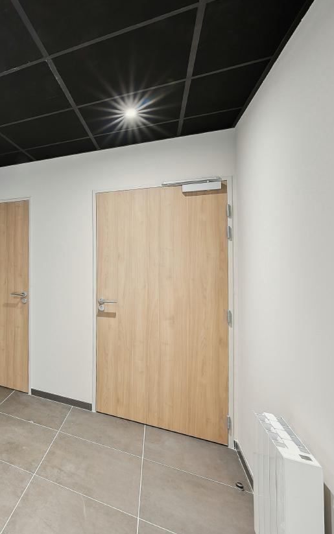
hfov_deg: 43.7
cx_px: -53
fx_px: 277
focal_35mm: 19
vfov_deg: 88.0
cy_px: 264
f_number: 11
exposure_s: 2
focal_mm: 12
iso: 100
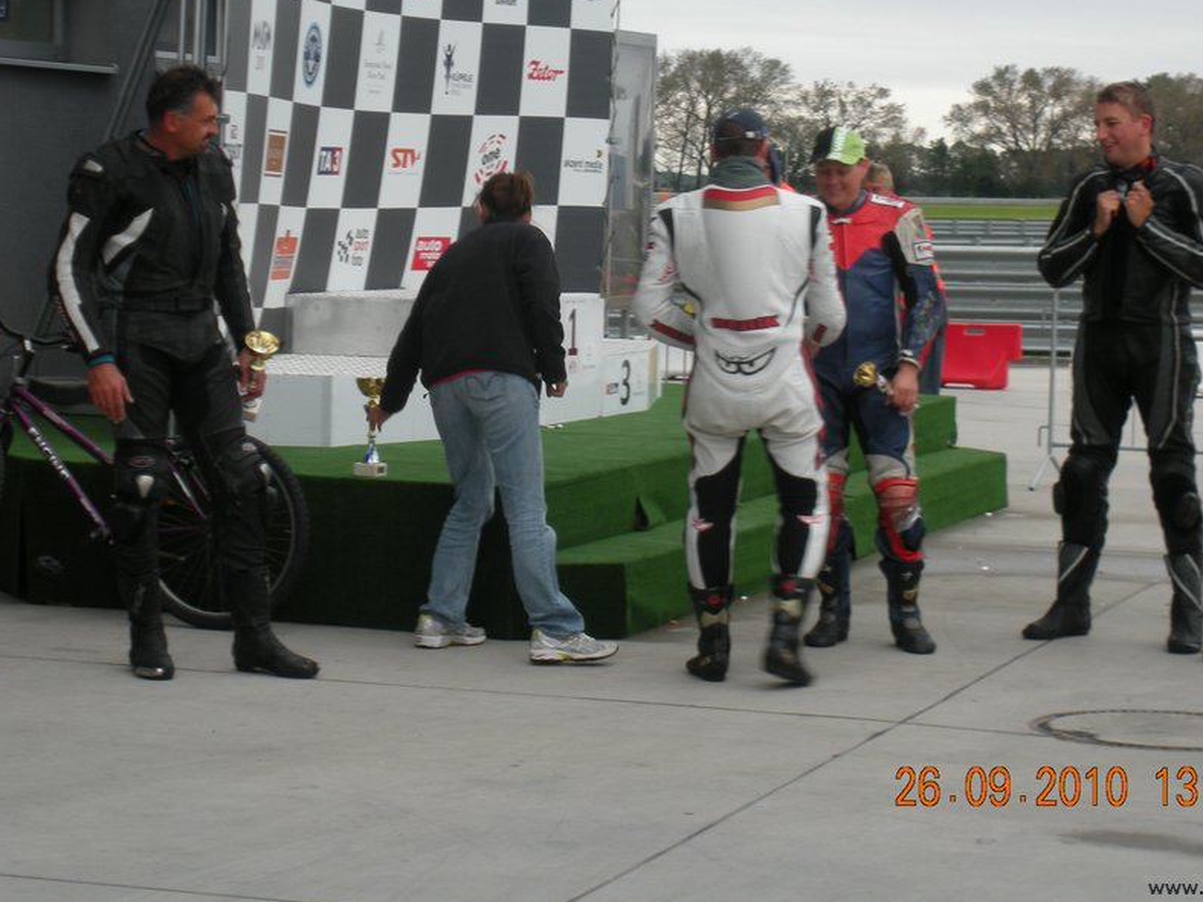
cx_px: 602
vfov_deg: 14.9
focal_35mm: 99
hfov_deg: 19.8
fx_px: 3441
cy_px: 334
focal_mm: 14.2
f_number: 4.8
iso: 64
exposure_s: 1/62.8
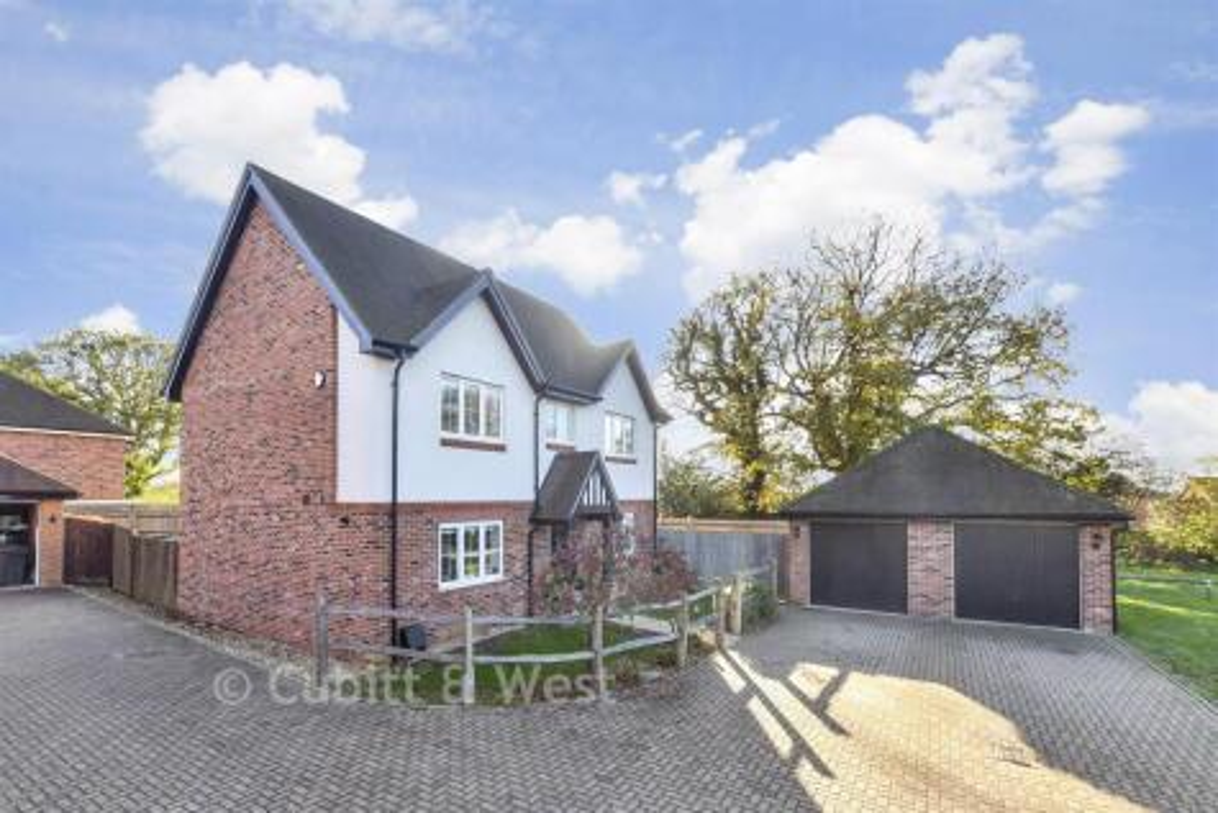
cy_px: 406
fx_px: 508
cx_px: 609
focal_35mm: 15
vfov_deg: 77.4
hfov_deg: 100.4
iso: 400
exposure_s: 1/320
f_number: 8
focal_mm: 10
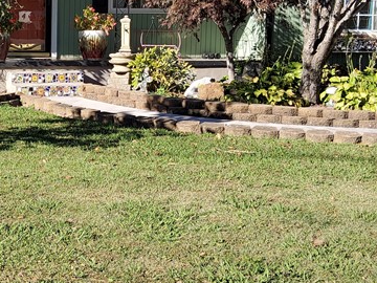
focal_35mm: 74
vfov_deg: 19.8
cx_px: 49
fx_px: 806
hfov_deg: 25.6
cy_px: 92
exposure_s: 1/631
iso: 50
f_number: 2
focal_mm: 3.08
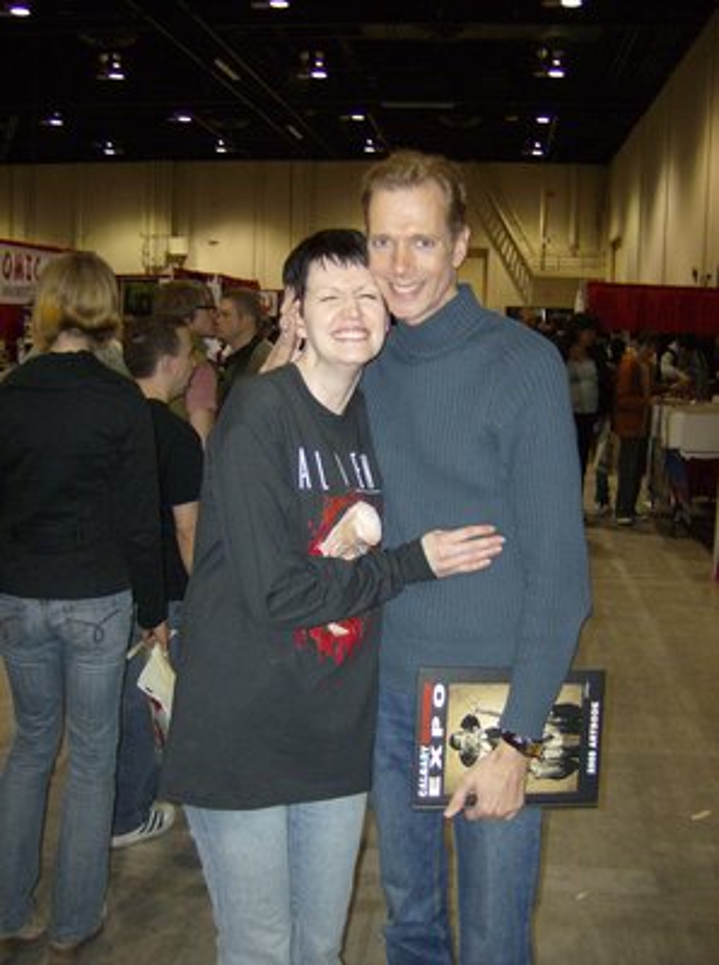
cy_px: 482
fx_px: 1001
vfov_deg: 51.5
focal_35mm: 36
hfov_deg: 39.5
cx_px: 360
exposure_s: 1/60
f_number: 2.8
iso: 200
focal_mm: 6
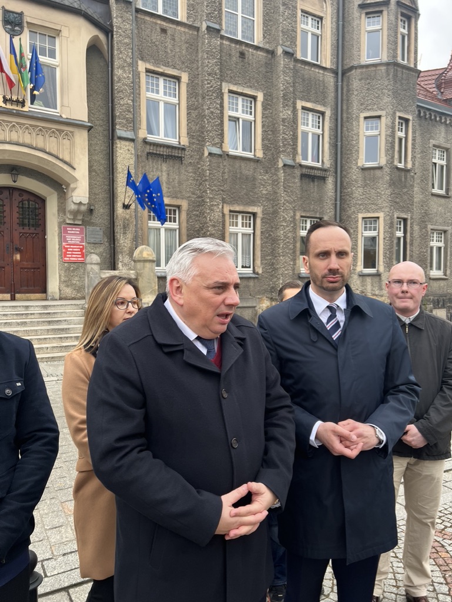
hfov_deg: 53.1
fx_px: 452
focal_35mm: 26
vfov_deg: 67.3
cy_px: 301
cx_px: 226
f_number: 1.5
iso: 40
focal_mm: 5.7
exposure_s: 1/243
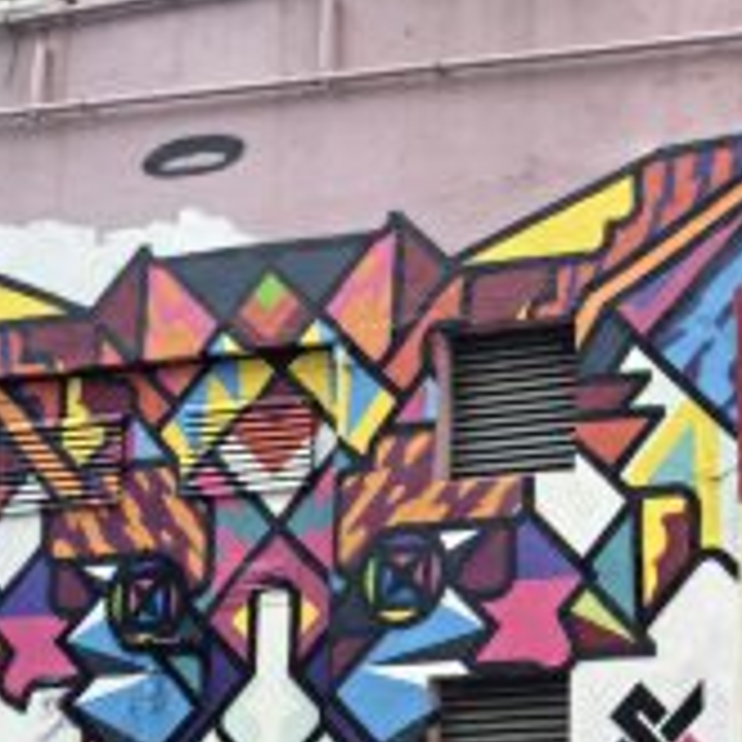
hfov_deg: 18.6
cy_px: 400
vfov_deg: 19.9
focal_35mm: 87
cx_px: 944
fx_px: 2110
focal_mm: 4.15
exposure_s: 1/230
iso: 32
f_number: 2.2
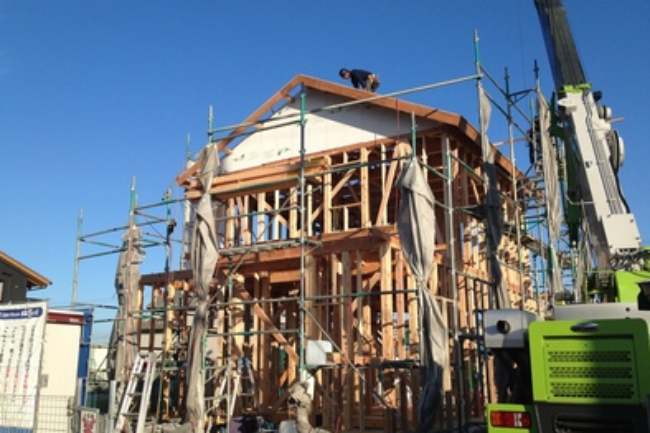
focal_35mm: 37
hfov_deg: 51.9
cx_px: 325
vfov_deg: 35.9
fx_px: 667
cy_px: 230
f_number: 2.4
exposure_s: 1/1453
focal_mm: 4.28
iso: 50
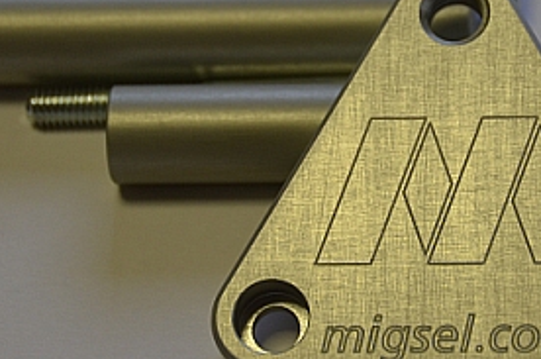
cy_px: 88
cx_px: 404
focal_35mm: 278
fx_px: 4170
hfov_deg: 7.4
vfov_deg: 4.9
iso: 400
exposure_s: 1/40
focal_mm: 80
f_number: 5
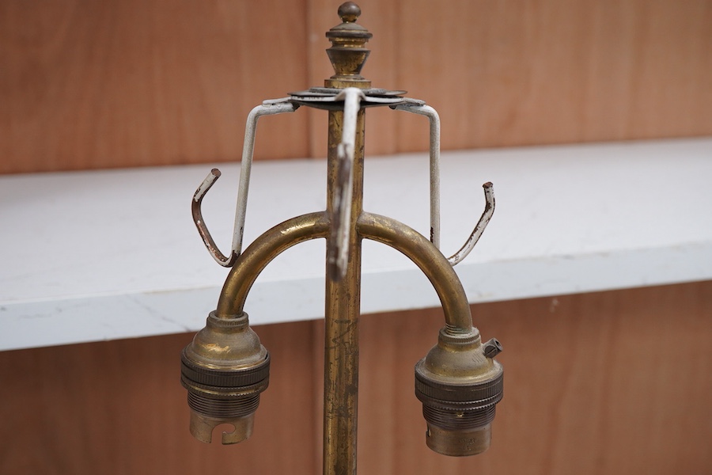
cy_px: 238
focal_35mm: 45
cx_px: 356
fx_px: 890
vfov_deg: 29.9
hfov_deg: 43.6
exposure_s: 1/125
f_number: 9
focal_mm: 30
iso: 1250
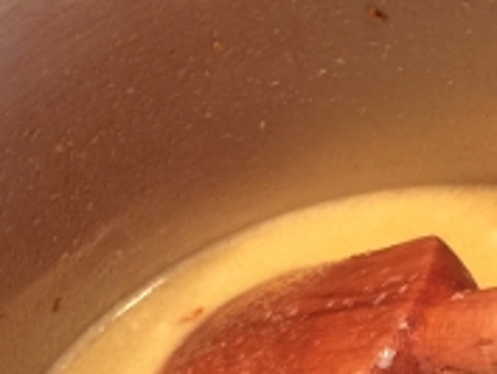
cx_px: 497
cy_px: 481
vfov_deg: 13.6
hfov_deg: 18.2
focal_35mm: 105
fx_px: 1509
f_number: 2.2
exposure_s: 1/15
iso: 40
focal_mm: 4.15
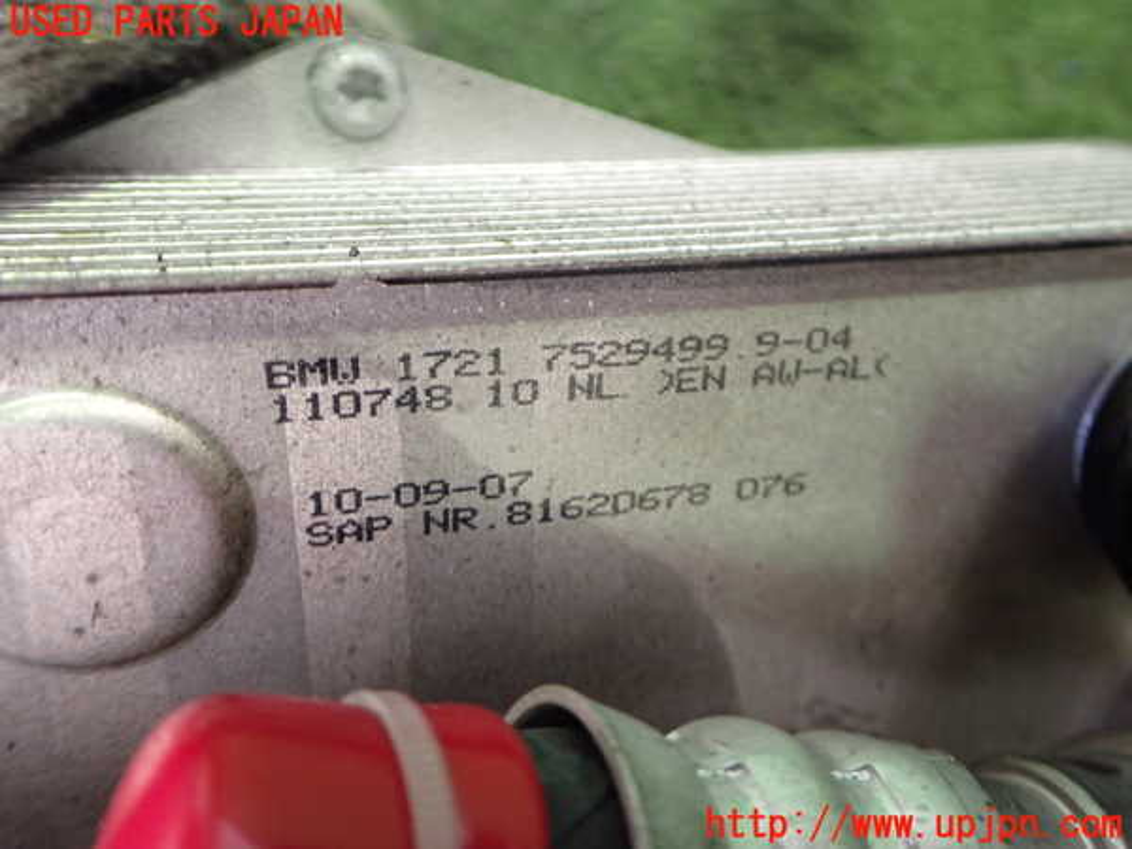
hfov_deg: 60.0
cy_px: 424
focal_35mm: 30
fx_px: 981
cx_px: 566
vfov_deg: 46.8
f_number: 2.3
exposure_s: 1/30
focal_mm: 5.4
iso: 500
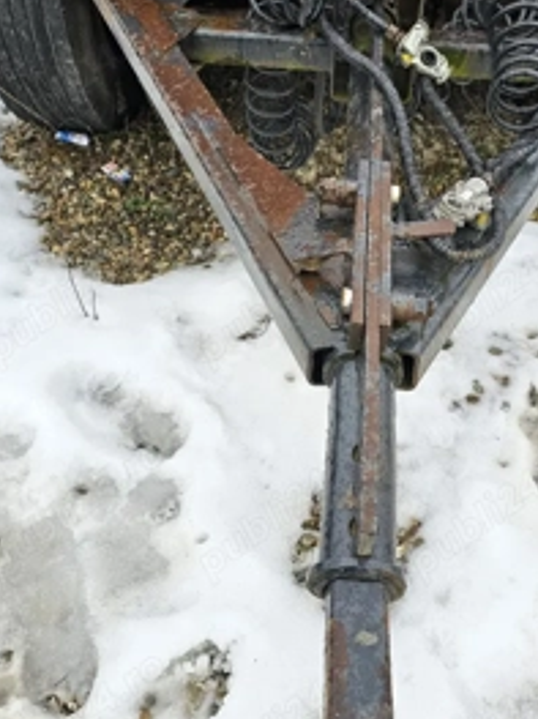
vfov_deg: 52.6
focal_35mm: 35
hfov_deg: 40.3
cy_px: 328
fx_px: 726
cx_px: 341
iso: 25
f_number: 1.7
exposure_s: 1/182
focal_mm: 6.3
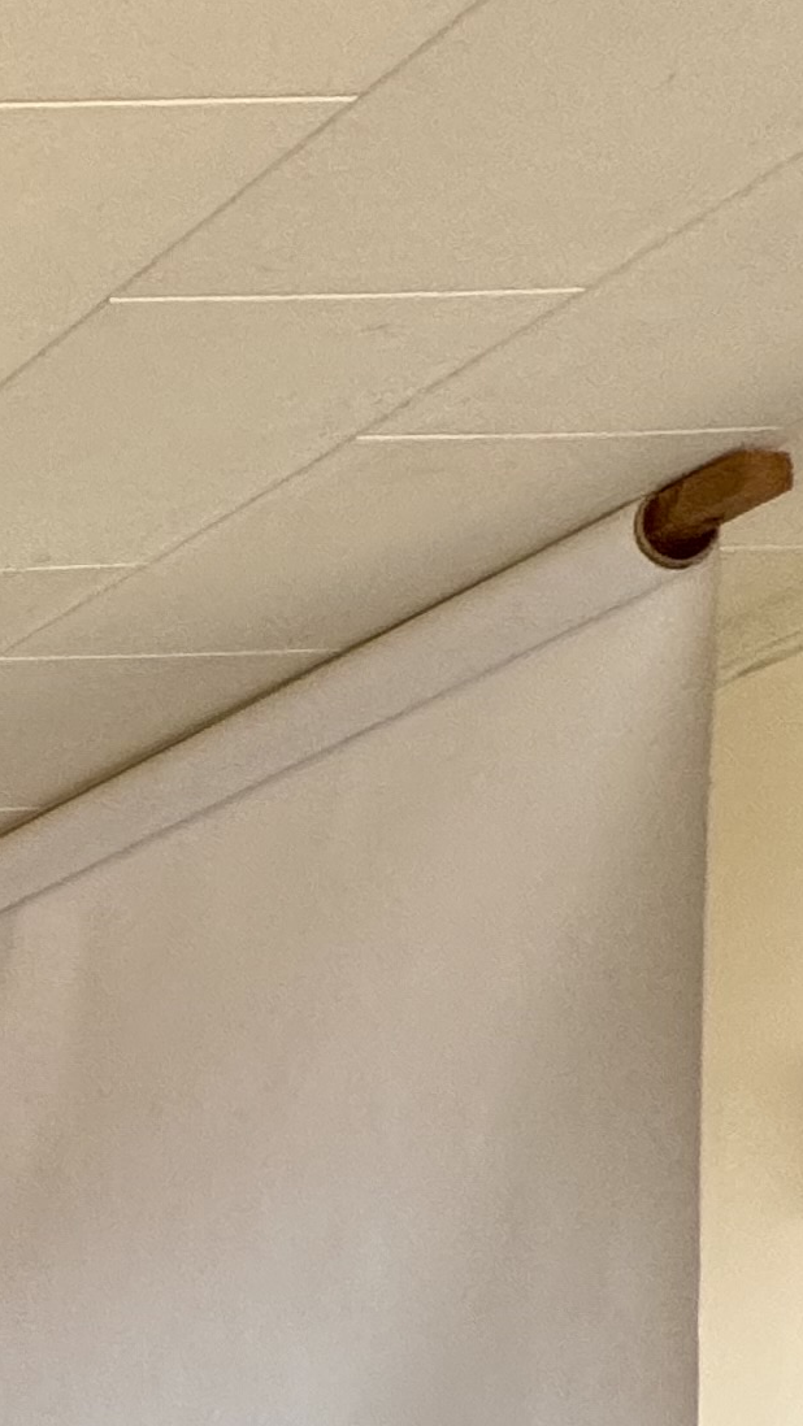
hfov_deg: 10.5
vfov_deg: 30.7
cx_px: -1792
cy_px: 1769
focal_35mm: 56
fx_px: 2119
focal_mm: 2.22
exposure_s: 1/99
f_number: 2.2
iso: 160
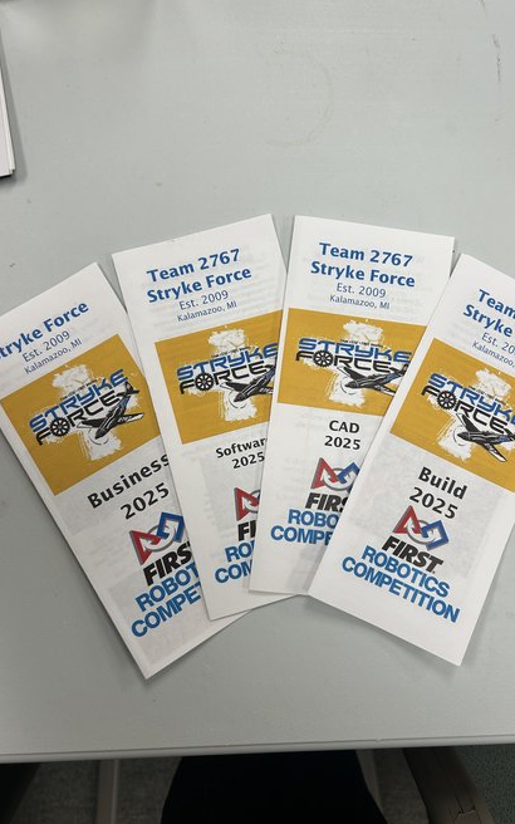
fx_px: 629
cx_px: 276
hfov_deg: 44.5
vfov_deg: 66.5
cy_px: 412
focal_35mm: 28
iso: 50
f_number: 1.5
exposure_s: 1/120
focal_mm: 5.7
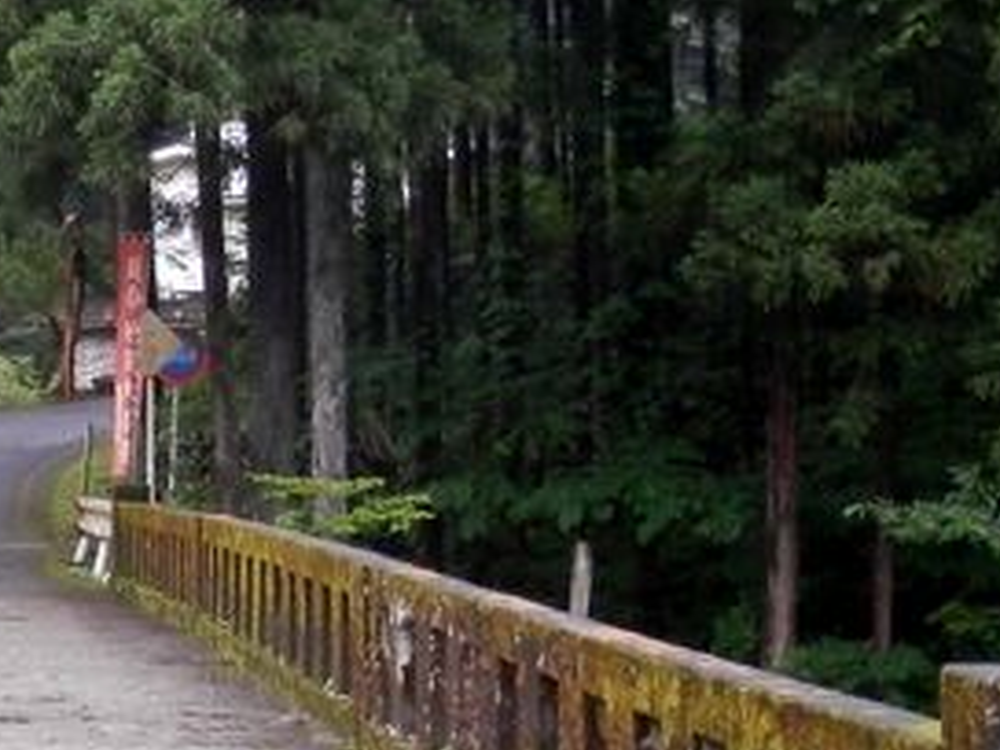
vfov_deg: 13.6
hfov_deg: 17.4
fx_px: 3149
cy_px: 268
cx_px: -118
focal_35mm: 109
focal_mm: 6.6
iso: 200
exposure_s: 1/60
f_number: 3.6
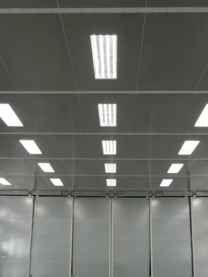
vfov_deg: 37.5
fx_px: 408
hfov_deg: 28.6
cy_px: 152
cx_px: 107
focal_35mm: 51
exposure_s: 1/104
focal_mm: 5.4
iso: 160
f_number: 3.5
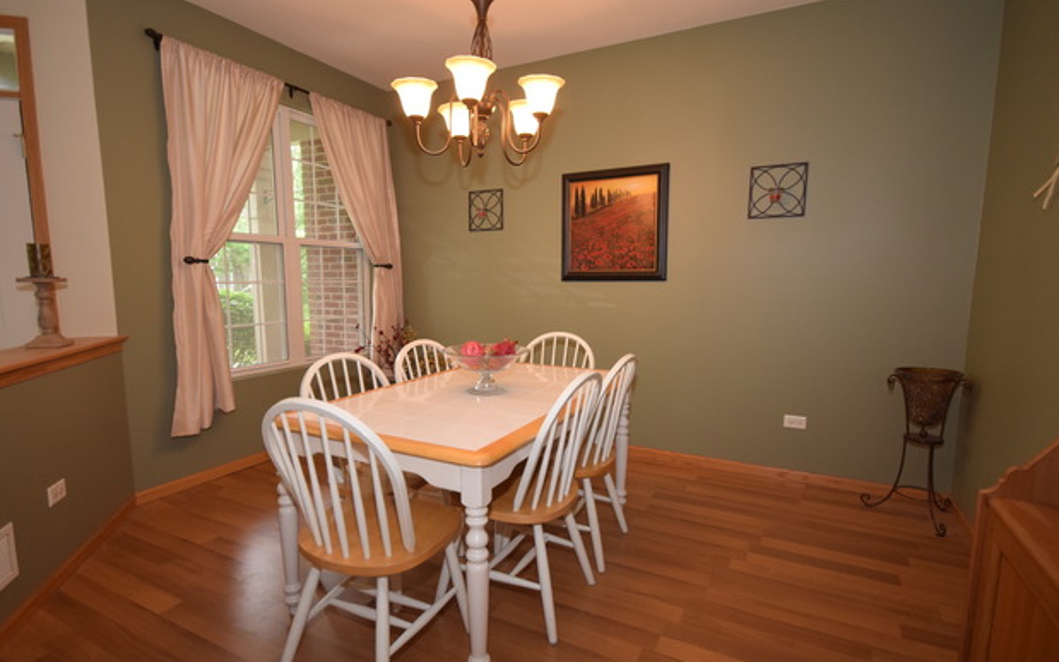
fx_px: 548
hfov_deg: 88.0
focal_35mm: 19
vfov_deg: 62.2
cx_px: 520
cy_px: 346
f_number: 4.5
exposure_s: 1/60
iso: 900
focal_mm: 12
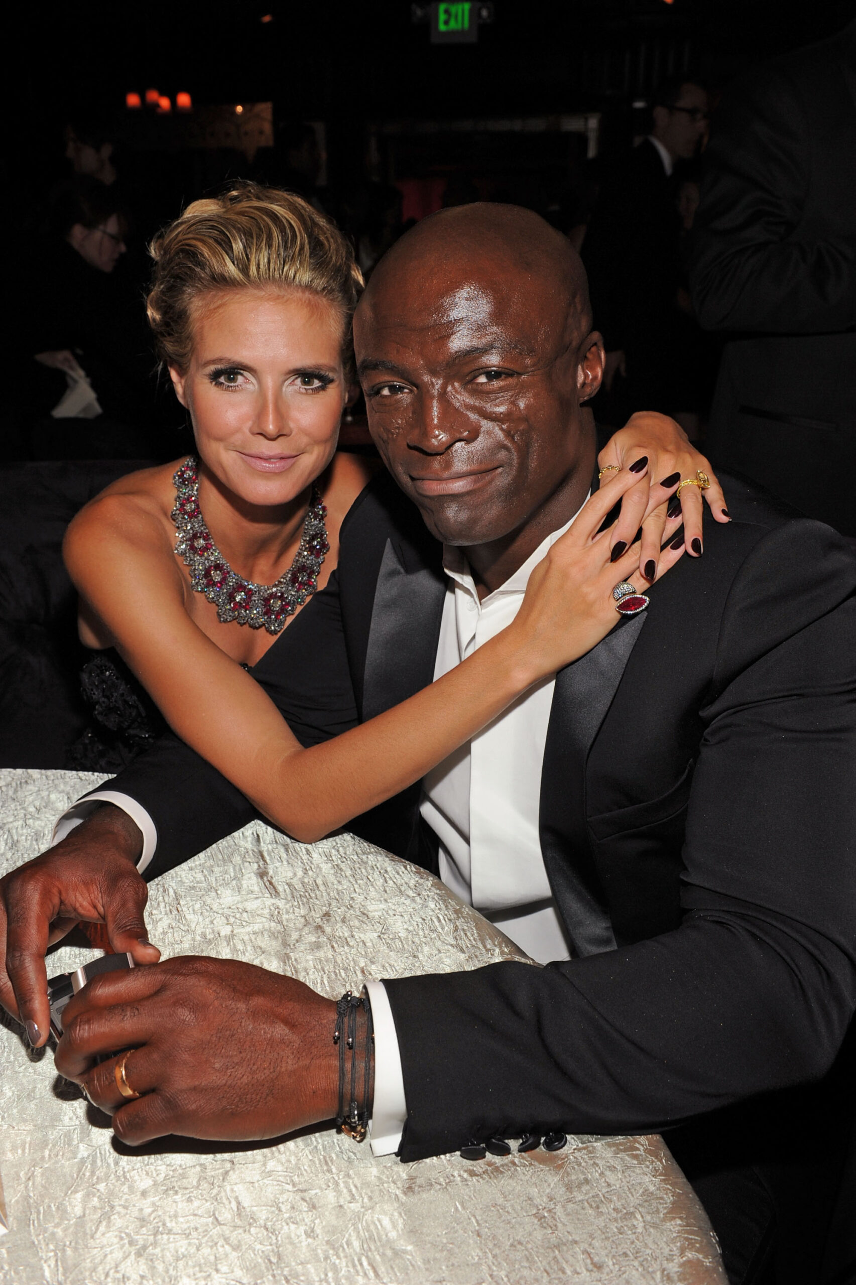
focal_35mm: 29
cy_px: 642
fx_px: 1035
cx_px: 428
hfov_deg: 44.9
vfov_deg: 63.7
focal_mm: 29
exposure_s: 1/50
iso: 500
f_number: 7.1
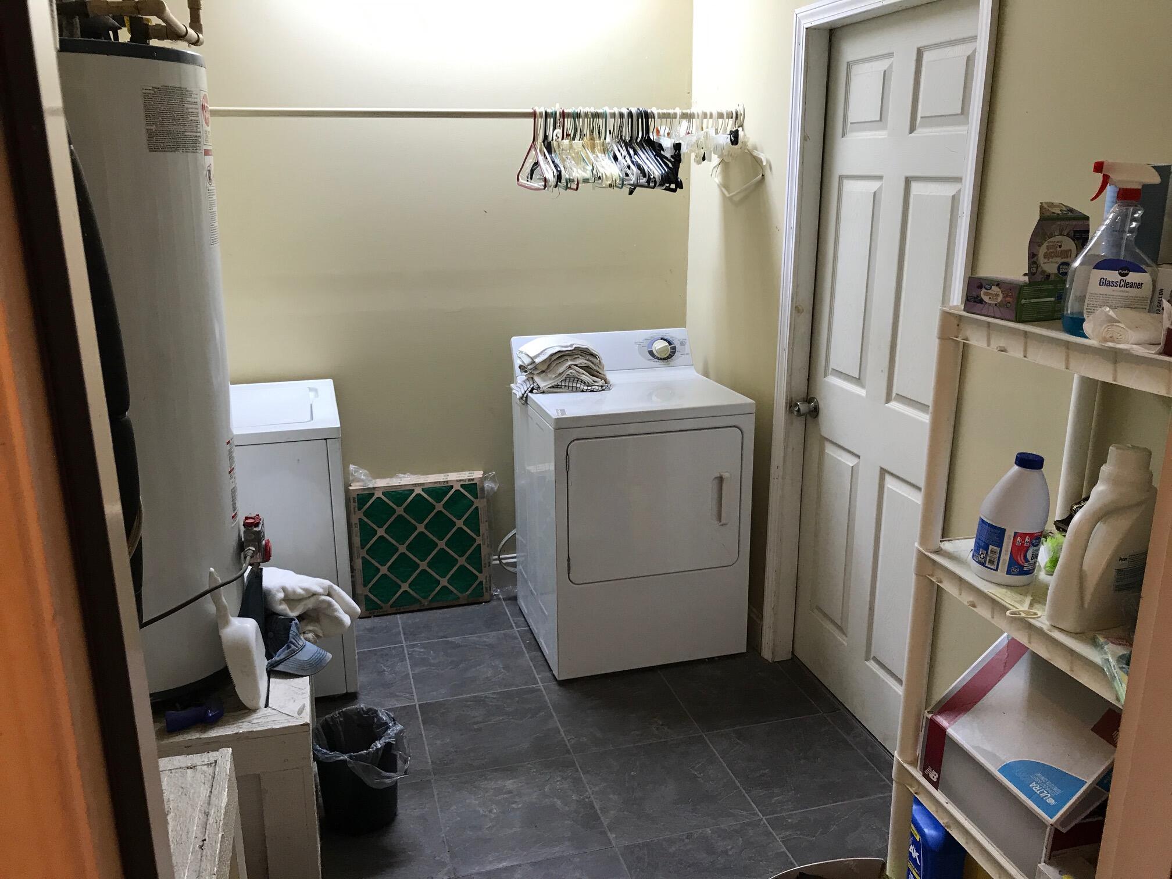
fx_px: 948
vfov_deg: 49.7
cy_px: 440
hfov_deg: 63.4
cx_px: 586
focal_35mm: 28
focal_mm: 3.99
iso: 40
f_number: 1.8
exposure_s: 1/24
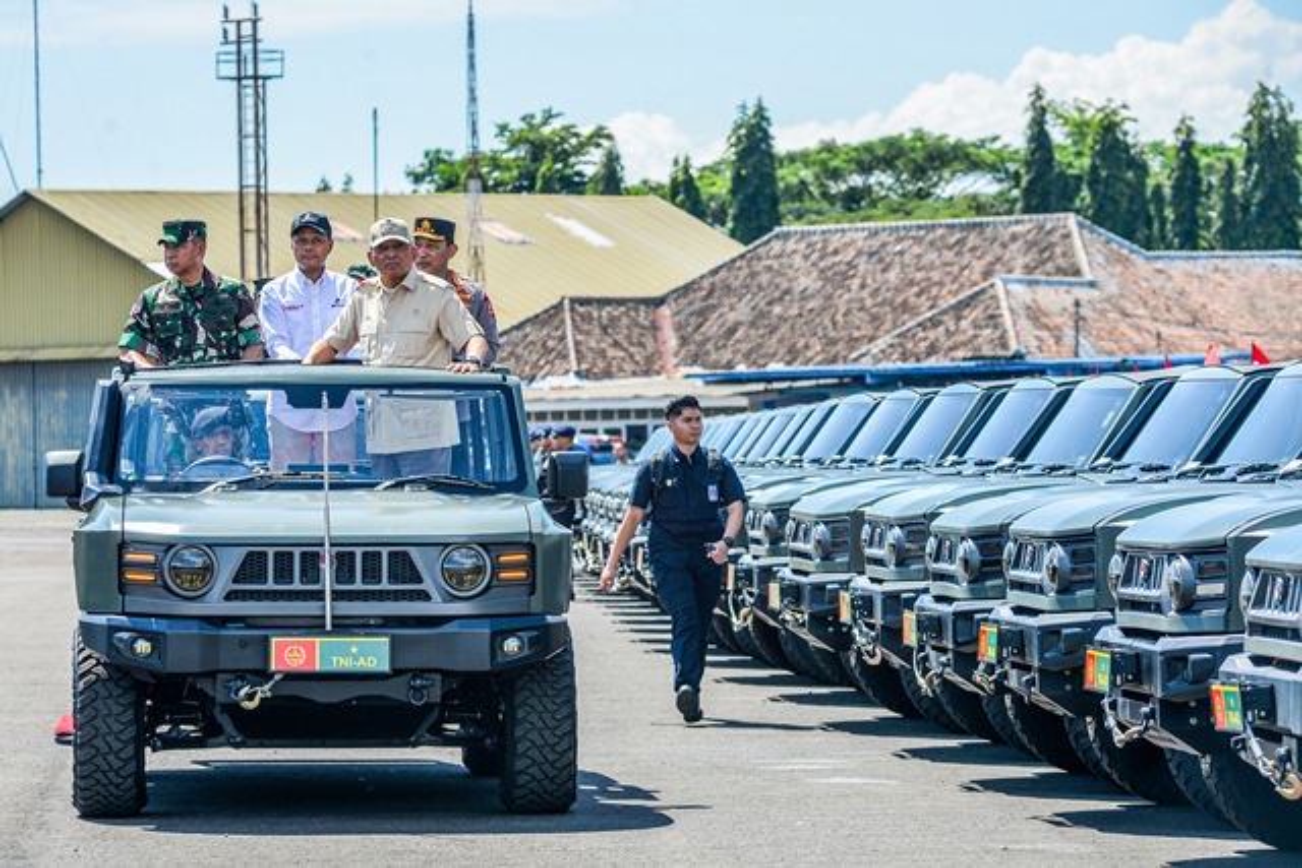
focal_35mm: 145
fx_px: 5245
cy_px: 434
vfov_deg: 9.5
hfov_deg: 14.2
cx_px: 651
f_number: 8
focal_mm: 145
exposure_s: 1/800
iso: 200
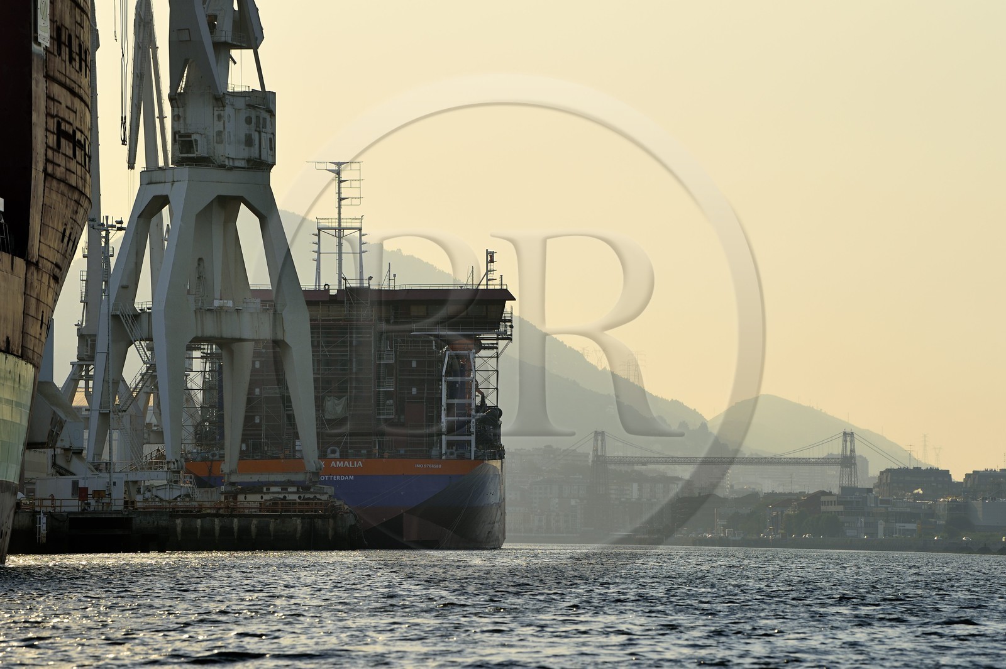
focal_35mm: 200
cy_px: 334
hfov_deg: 10.3
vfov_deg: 6.9
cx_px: 503
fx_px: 5584
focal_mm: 200
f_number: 10
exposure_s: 1/800
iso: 200
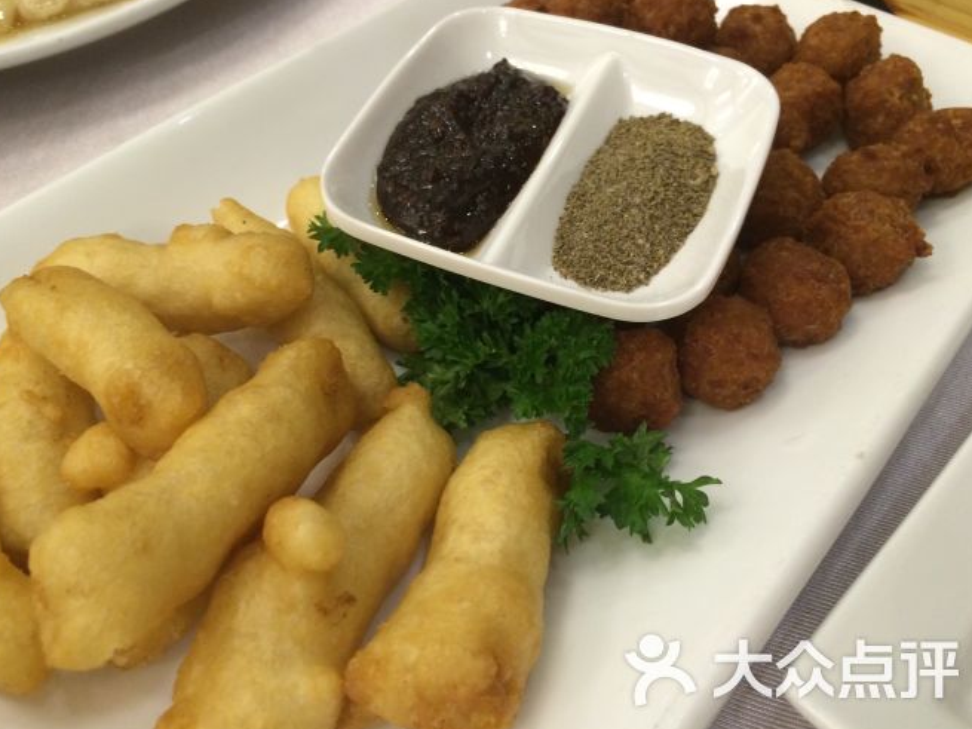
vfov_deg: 45.4
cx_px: 478
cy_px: 357
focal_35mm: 31
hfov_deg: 58.4
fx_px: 870
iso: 200
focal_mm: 4.15
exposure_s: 1/33
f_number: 2.2
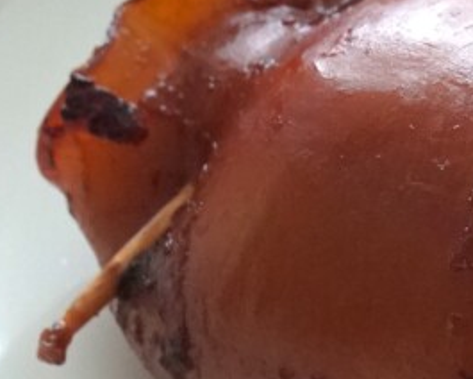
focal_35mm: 271
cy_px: 191
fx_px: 3794
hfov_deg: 7.0
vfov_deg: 5.7
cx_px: 834
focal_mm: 34
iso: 2000
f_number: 6.3
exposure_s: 1/800
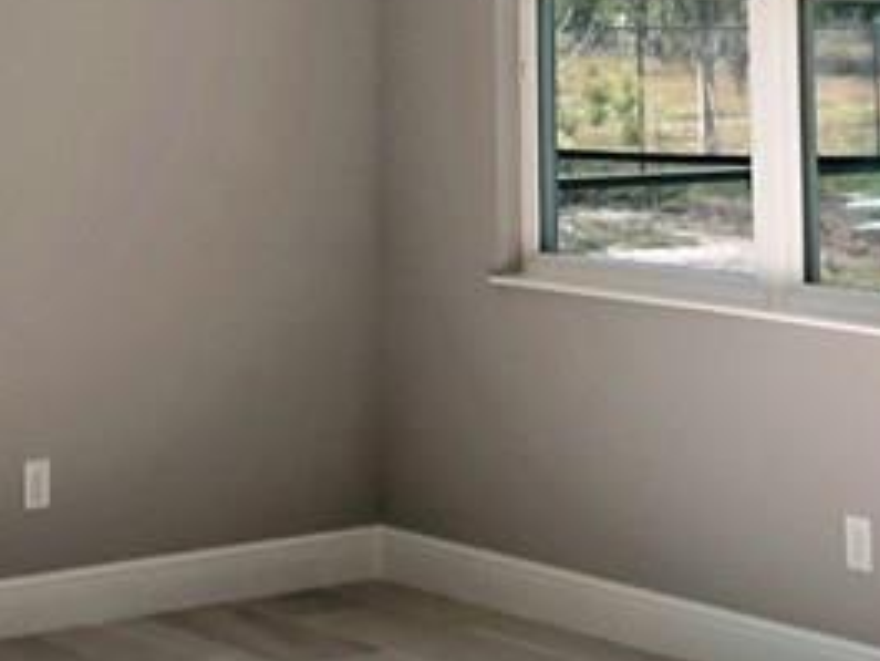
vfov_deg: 13.0
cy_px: -316
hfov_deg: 18.1
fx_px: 2747
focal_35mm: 108
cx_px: 289
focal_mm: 3.99
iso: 20
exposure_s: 1/135
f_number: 1.8
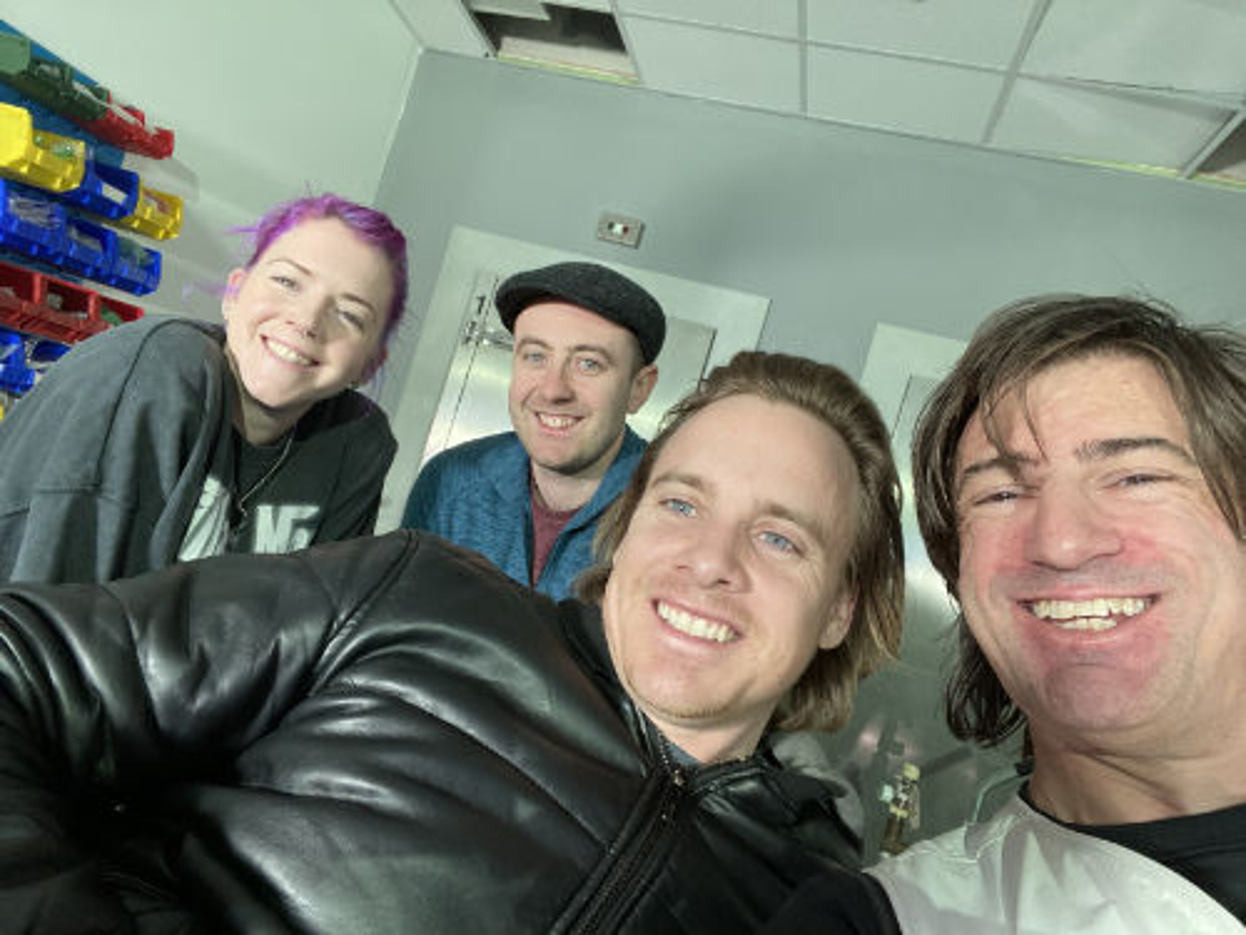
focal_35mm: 23
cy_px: 468
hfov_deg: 73.9
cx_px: 623
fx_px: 828
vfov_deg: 58.9
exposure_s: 1/50
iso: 64
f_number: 2.2
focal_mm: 2.7
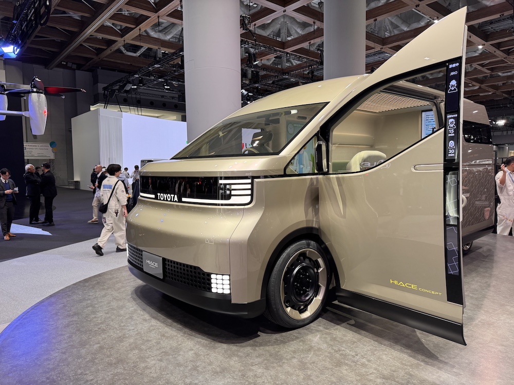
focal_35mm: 24
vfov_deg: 56.8
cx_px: 257
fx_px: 356
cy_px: 192
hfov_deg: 71.6
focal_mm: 6.76
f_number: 1.78
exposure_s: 1/120
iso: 160
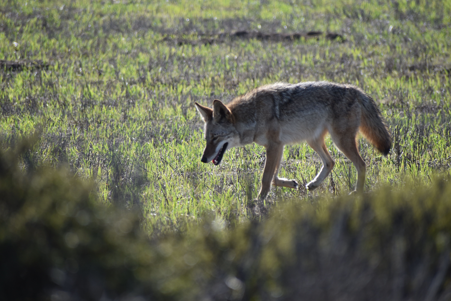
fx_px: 5637
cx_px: 226
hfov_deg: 4.6
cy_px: 150
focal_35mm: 450
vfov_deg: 3.1
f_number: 6.3
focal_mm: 300
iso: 200
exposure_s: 1/500
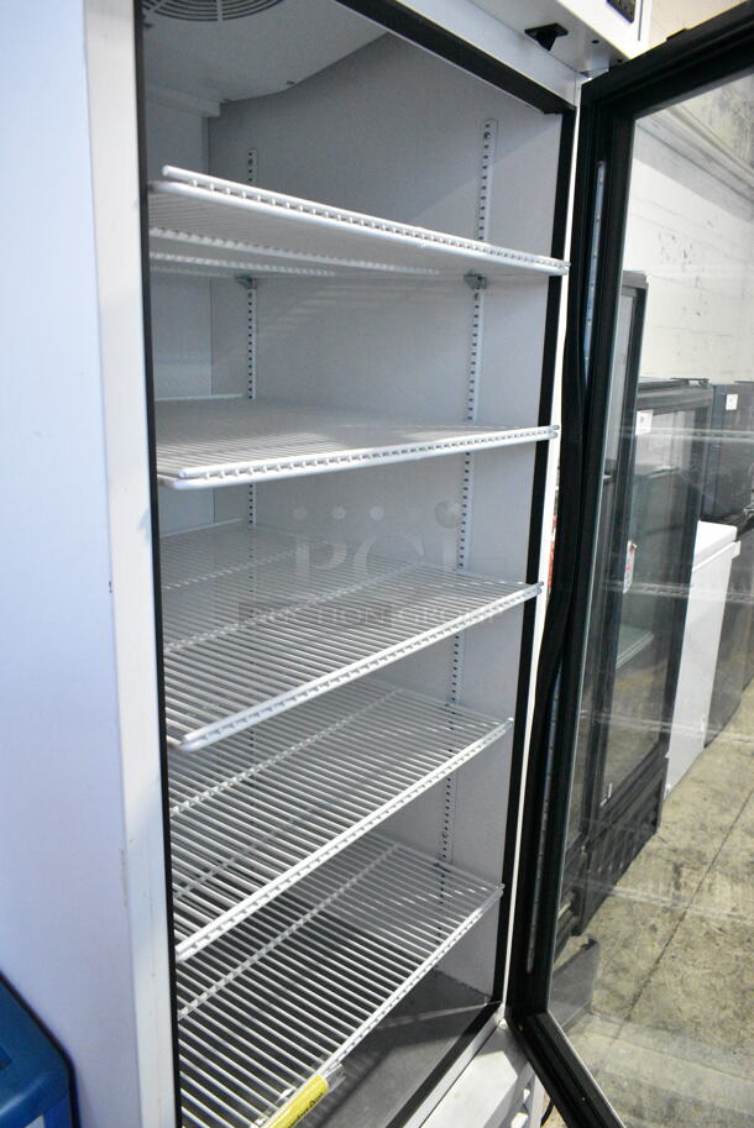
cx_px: 377
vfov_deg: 67.3
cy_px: 564
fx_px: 847
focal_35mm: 27
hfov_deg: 48.0
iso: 6400
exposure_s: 1/250
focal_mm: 18
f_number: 6.3
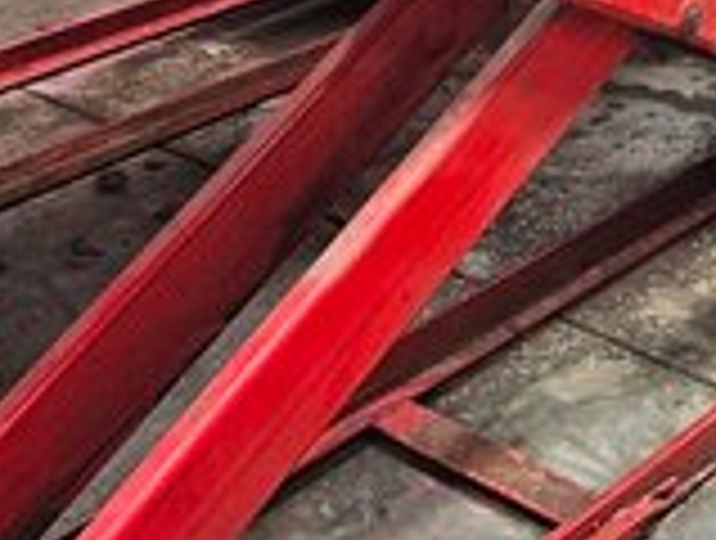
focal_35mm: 91
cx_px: 340
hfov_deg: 21.5
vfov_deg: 15.3
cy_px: -223
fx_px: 1887
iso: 250
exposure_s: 1/120
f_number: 1.8
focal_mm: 5.4
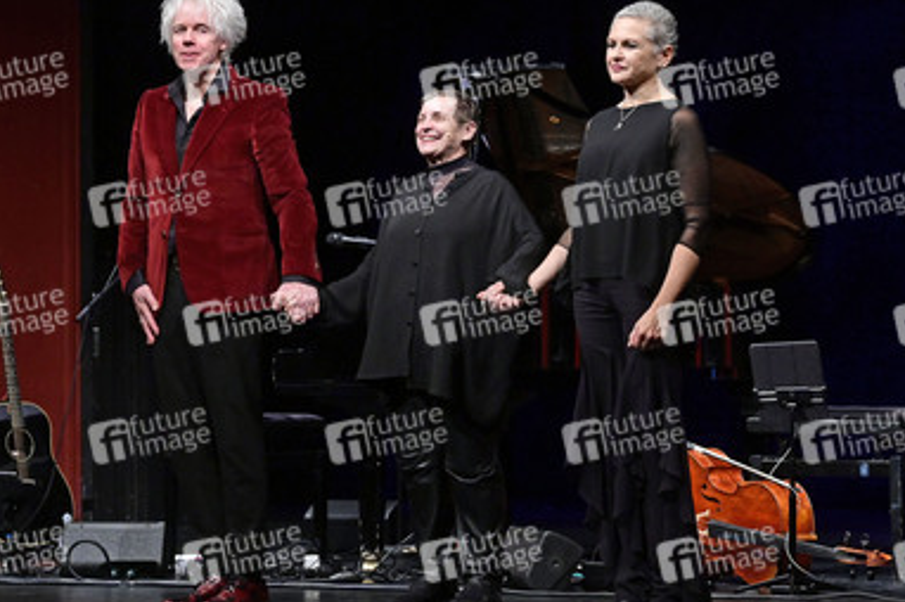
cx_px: 418
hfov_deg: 15.8
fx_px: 3265
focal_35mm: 130
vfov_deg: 10.5
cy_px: 258
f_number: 5.6
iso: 3200
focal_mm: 110
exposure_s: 1/200
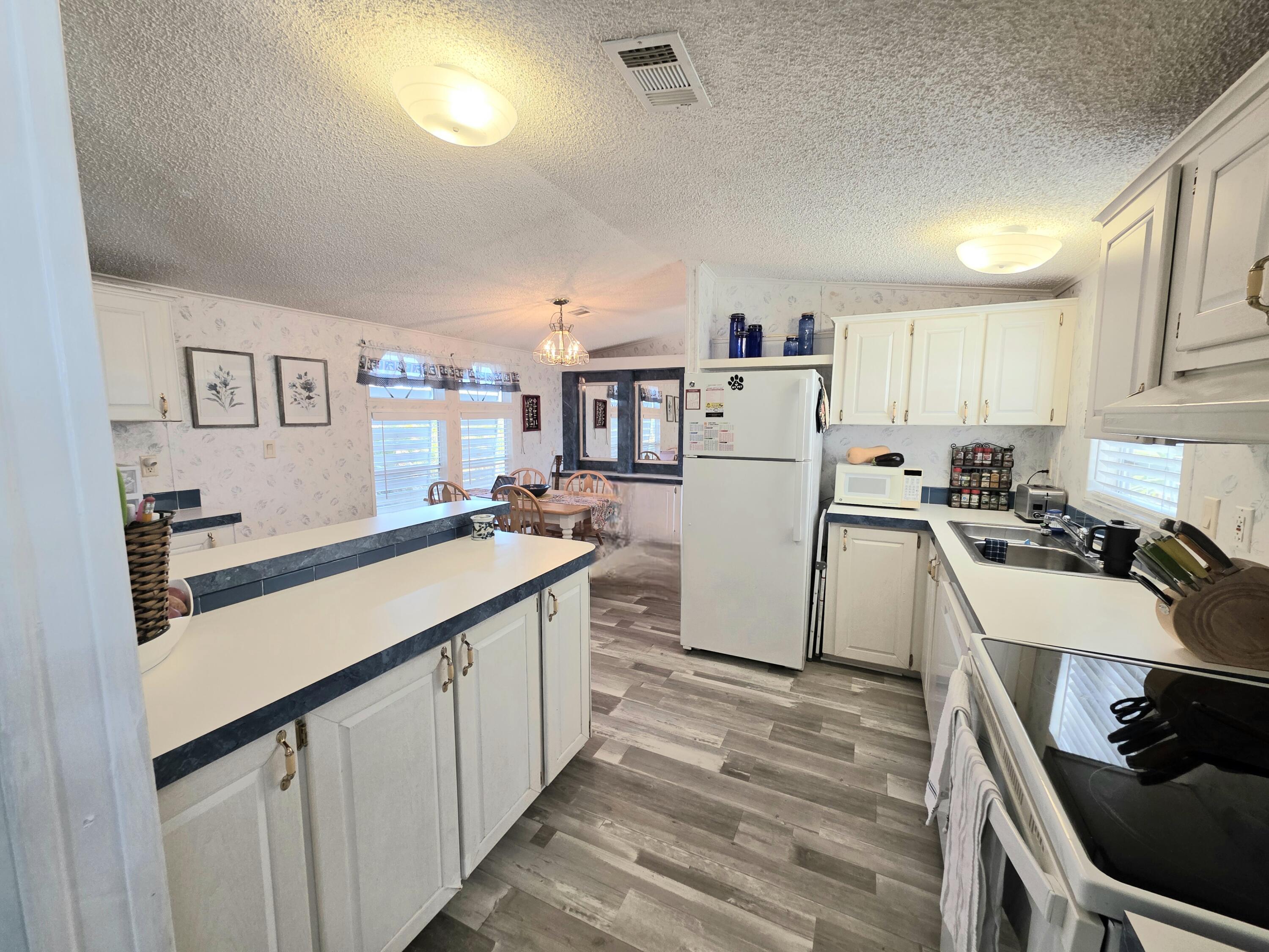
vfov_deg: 89.9
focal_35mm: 13
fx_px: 477
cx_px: 634
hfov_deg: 106.2
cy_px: 476
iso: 125
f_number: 1.9
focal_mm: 2.2
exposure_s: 1/120
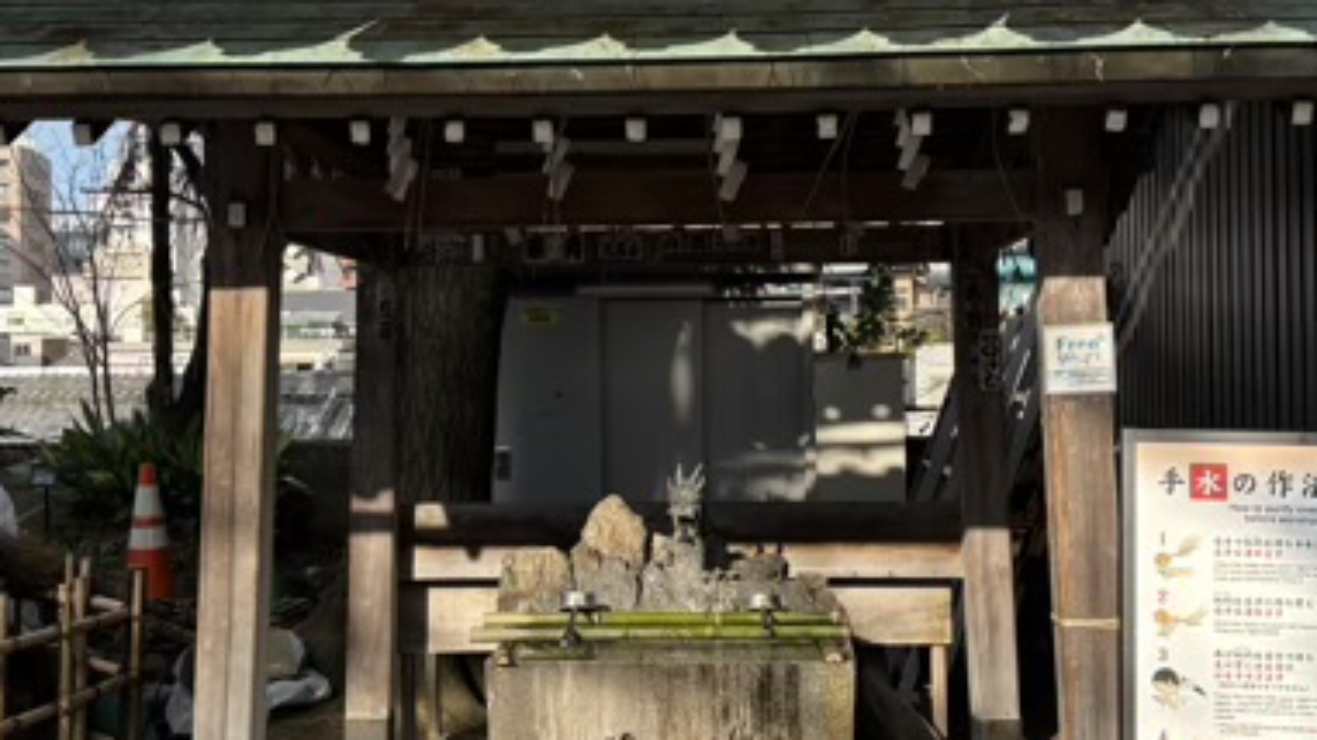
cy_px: 344
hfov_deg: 39.9
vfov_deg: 23.0
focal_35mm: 52
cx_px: 633
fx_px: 1815
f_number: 1.6
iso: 50
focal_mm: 5.96
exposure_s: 1/1499
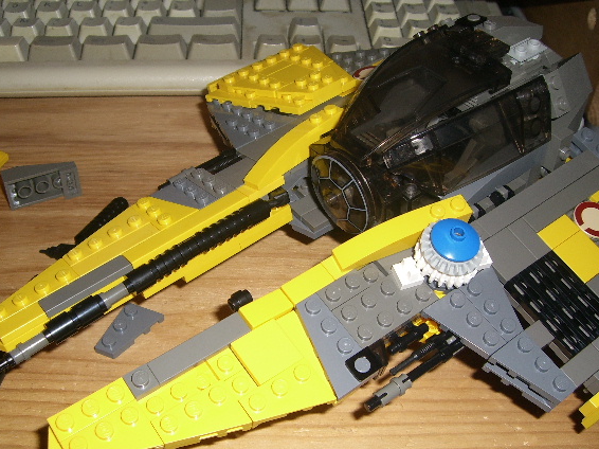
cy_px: 229
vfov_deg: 33.6
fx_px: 744
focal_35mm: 43
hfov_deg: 43.9
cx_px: 289
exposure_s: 1/60
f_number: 2.7
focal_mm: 6.2
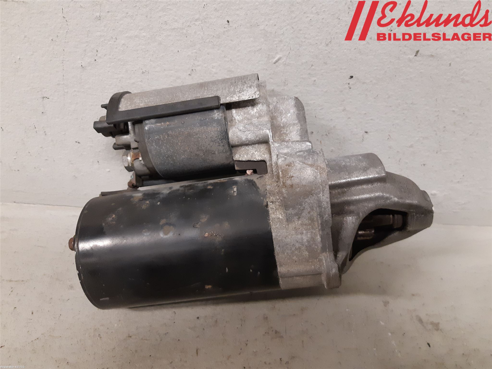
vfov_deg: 53.1
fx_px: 370
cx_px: 246
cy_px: 184
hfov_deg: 67.3
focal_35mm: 26
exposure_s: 1/50
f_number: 1.7
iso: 320
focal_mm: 3.93
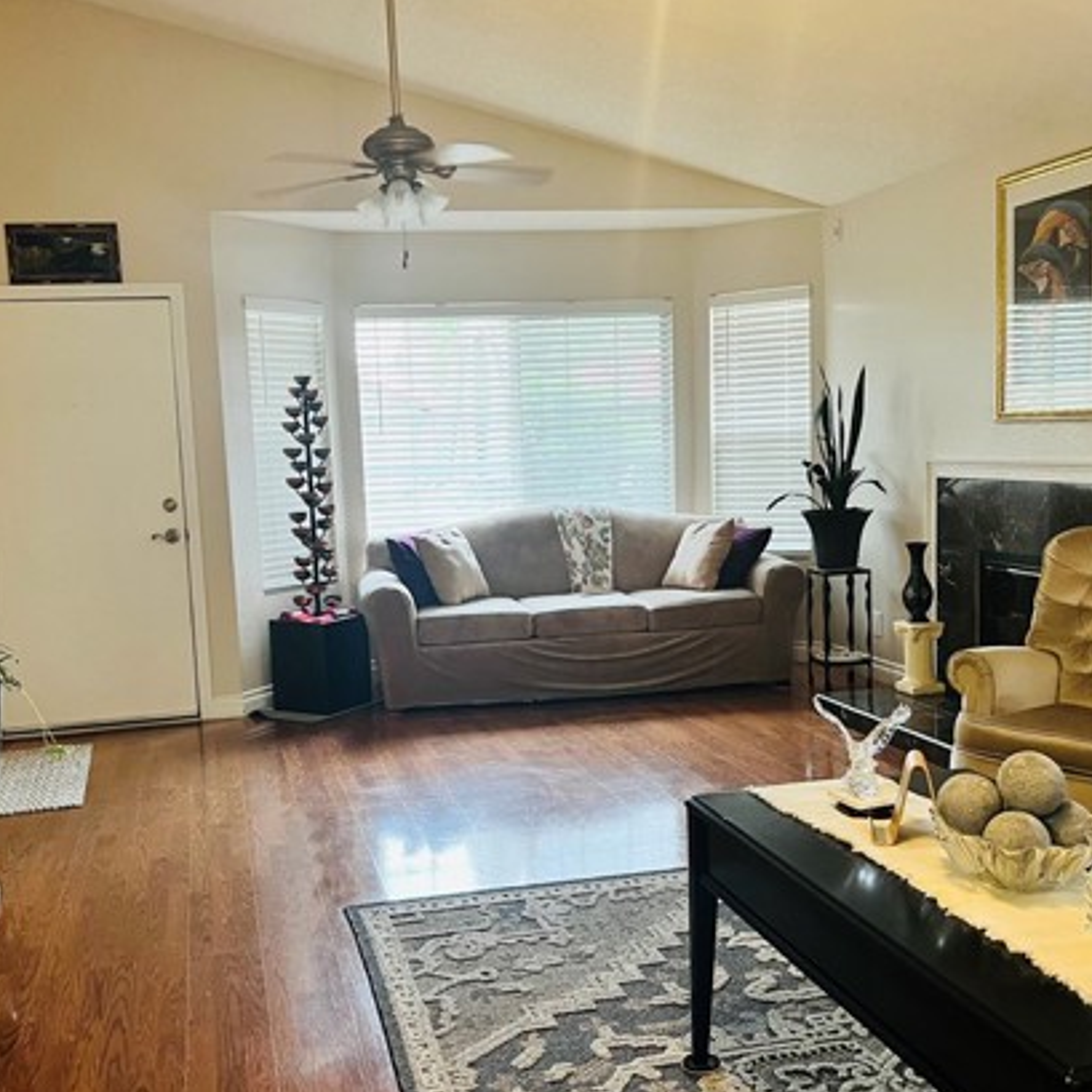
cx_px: 499
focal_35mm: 36
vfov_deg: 46.0
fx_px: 1285
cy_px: 593
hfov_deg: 46.0
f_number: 1.5
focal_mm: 5.7
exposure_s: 1/60
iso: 160
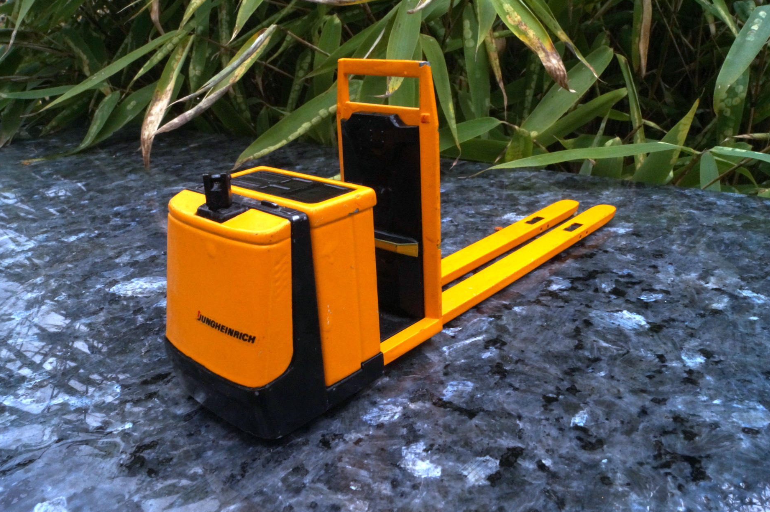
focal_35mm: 32
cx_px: 369
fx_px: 684
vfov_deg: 41.1
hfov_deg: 58.7
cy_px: 266
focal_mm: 20
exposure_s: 1/60
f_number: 22
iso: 1000
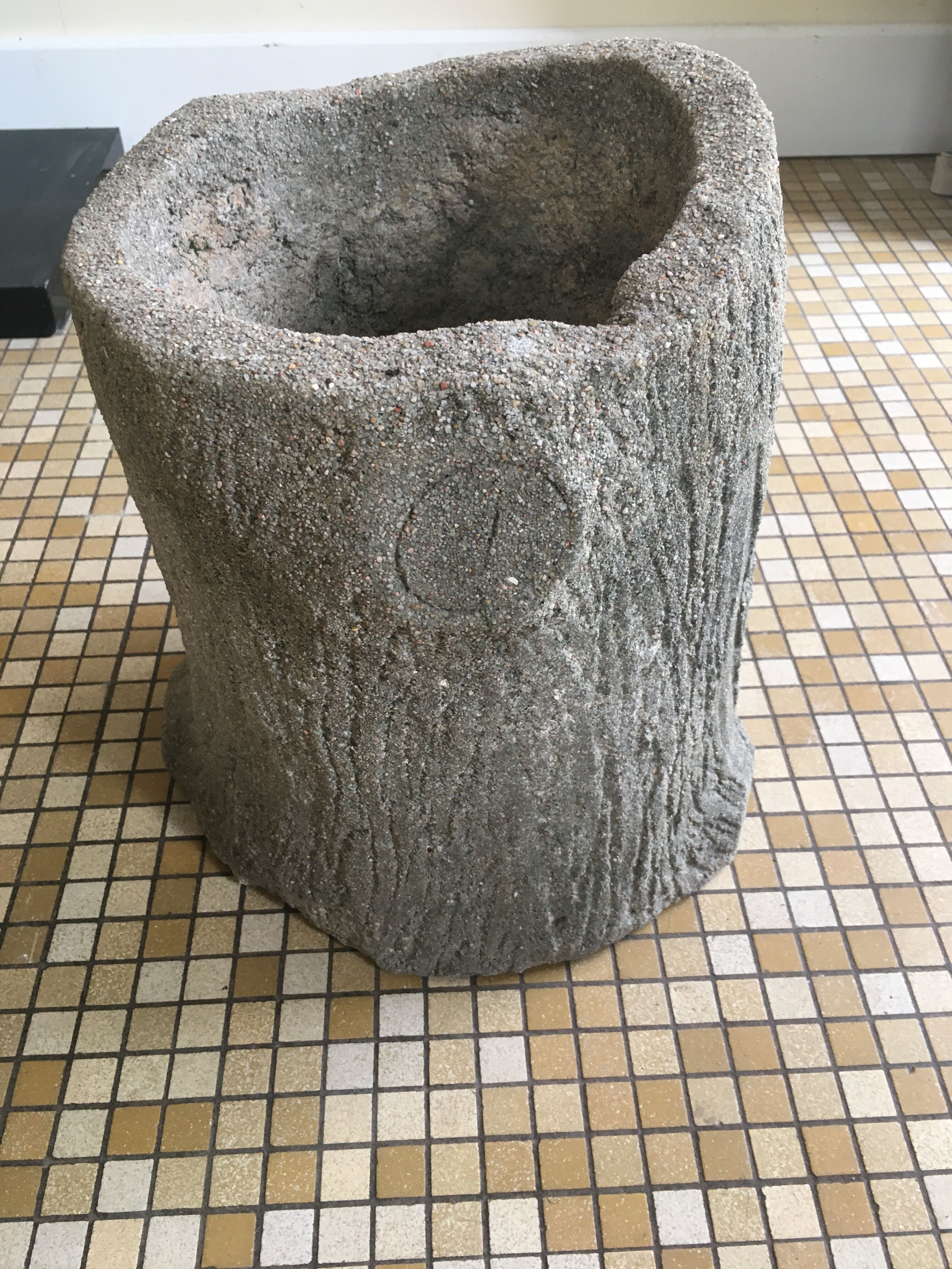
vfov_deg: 61.7
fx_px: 1063
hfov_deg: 48.2
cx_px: 476
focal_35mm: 29
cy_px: 634
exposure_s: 1/33
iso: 50
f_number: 2.2
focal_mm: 4.15
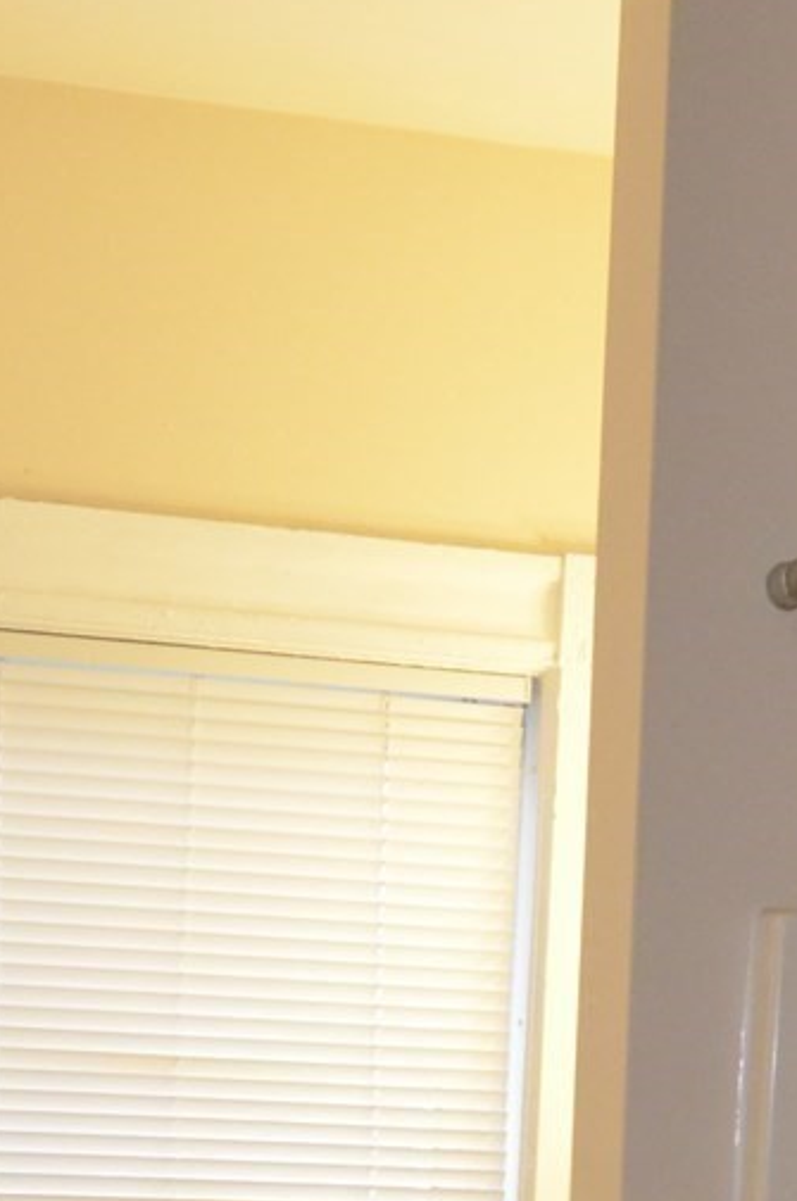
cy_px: 1413
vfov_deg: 24.0
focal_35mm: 78
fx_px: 2583
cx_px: 472
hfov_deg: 17.5
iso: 3200
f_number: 7.1
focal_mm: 17
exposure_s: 1/100
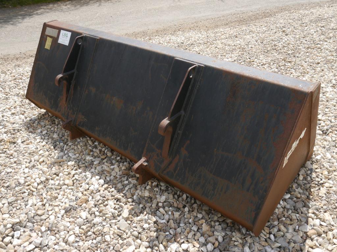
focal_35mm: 28
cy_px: 126
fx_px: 273
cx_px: 168
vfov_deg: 49.7
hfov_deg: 63.4
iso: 160
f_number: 6.3
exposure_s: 1/400
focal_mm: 14
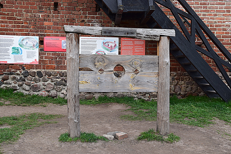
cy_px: 76
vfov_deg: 34.6
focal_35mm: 39
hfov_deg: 50.1
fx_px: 247
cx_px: 117
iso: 400
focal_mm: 25
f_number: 8
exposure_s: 1/50
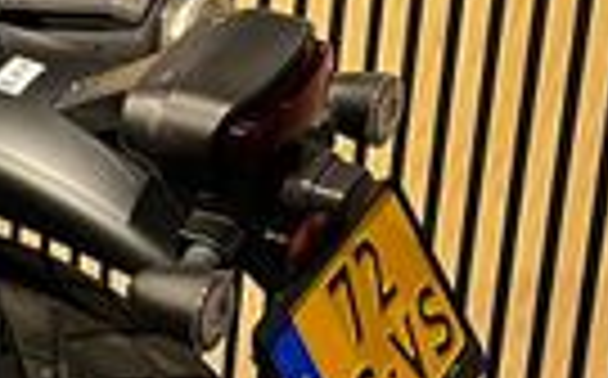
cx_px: -482
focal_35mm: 131
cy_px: 72
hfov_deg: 14.2
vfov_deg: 9.9
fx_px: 2168
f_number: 1.6
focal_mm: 5.1
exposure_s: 1/50
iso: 200
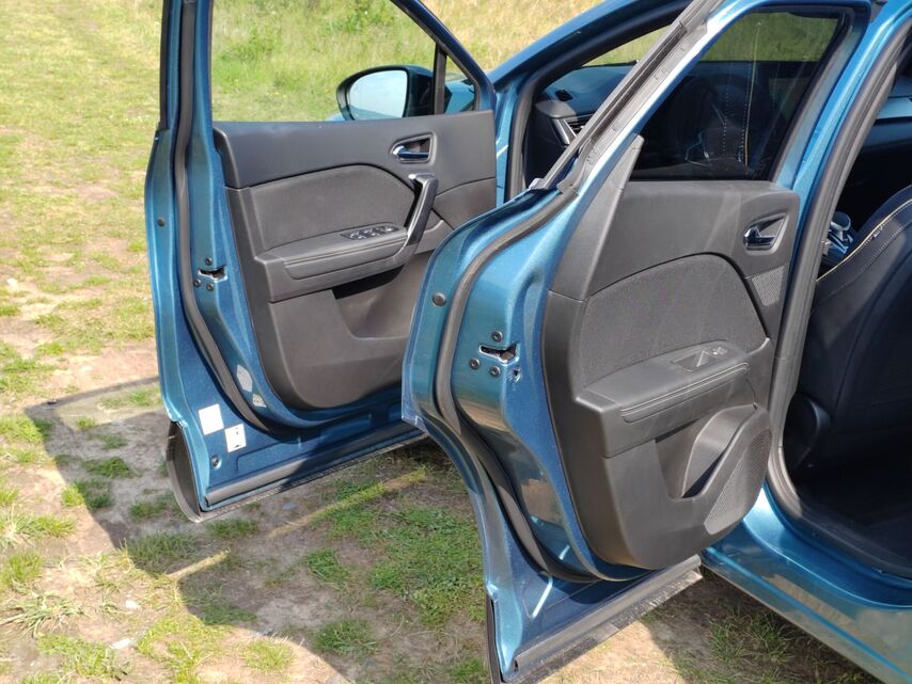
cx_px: 456
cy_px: 342
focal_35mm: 54
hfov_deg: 35.5
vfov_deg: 27.0
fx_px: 1423
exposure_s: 1/420
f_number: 1.9
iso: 100
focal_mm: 5.52
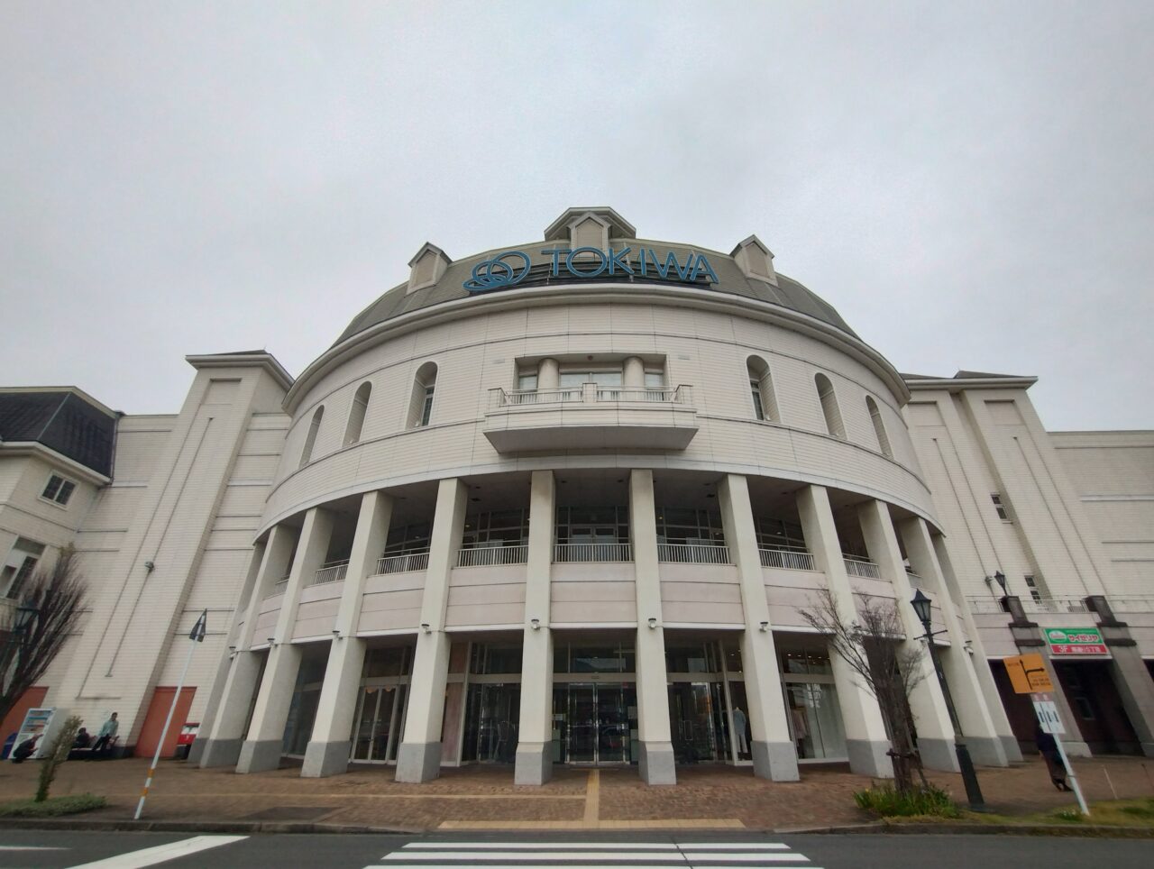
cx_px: 577
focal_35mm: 16
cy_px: 434
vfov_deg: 78.3
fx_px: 534
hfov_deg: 94.4
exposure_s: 1/1722
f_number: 2.2
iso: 100
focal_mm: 1.66
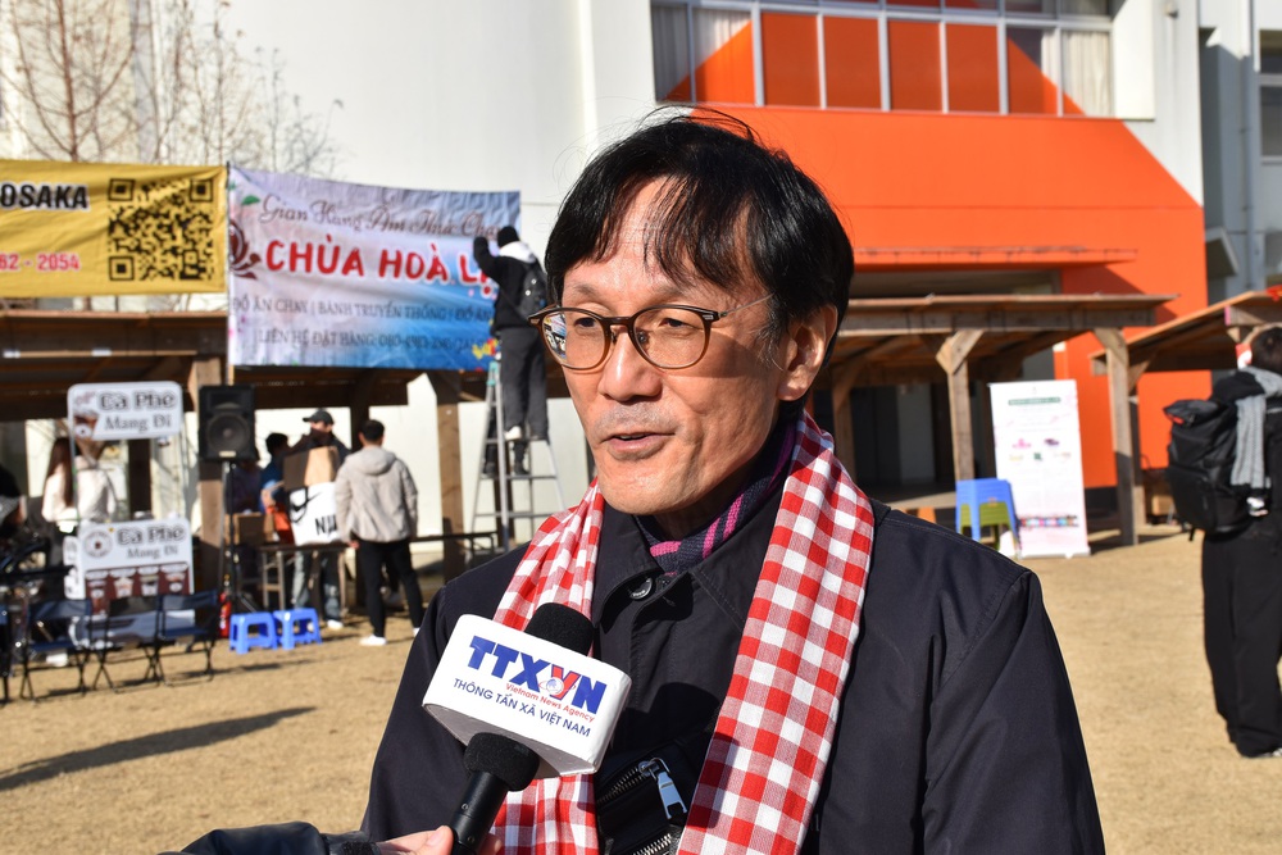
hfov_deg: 37.8
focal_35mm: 52
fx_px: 1870
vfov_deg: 25.8
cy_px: 428
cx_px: 641
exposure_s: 1/500
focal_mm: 35
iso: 200
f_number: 11
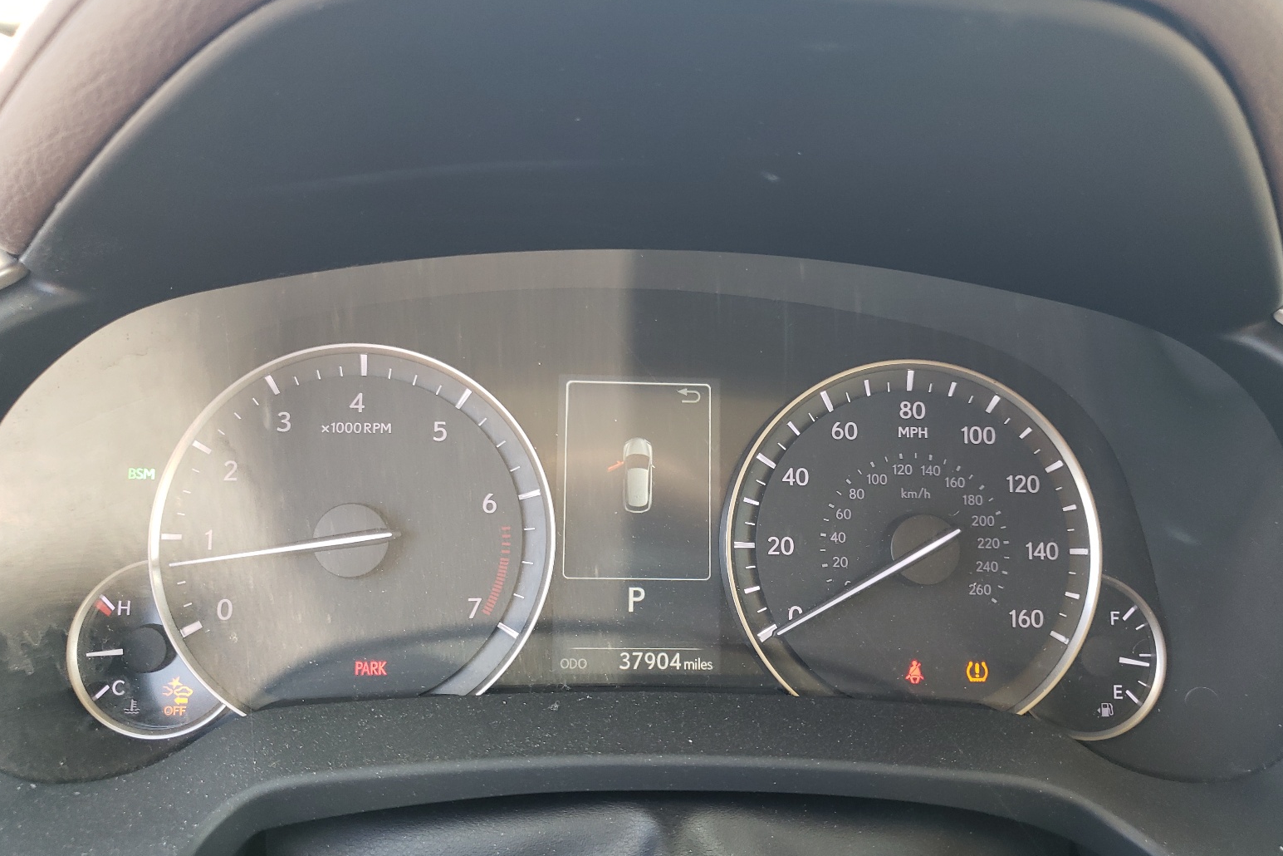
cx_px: 631
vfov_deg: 46.4
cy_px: 428
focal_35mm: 28
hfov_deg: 65.5
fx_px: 998
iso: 68
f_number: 1.5
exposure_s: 1/50
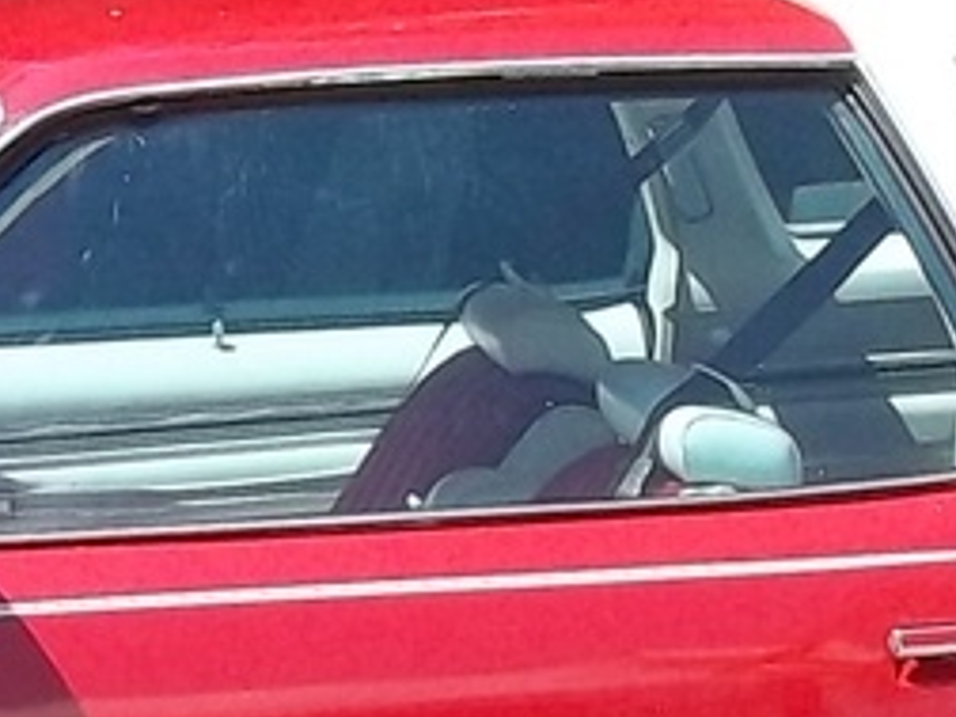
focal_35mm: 203
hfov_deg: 9.7
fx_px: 5606
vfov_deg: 7.3
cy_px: 759
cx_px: 281
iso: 80
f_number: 5.5
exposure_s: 1/200
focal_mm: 5.7
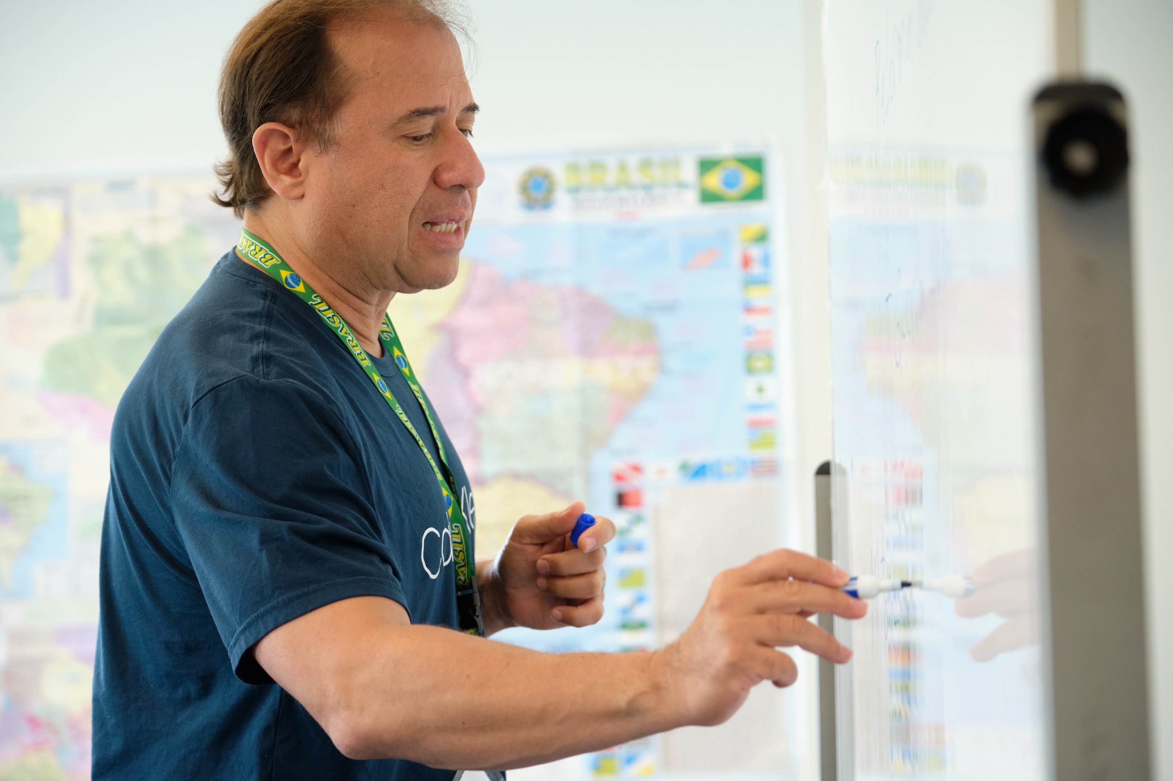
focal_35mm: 116
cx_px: 586
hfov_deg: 17.6
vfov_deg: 11.8
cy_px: 390
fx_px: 3779
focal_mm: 77.3
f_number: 2.8
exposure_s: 1/160
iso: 2500
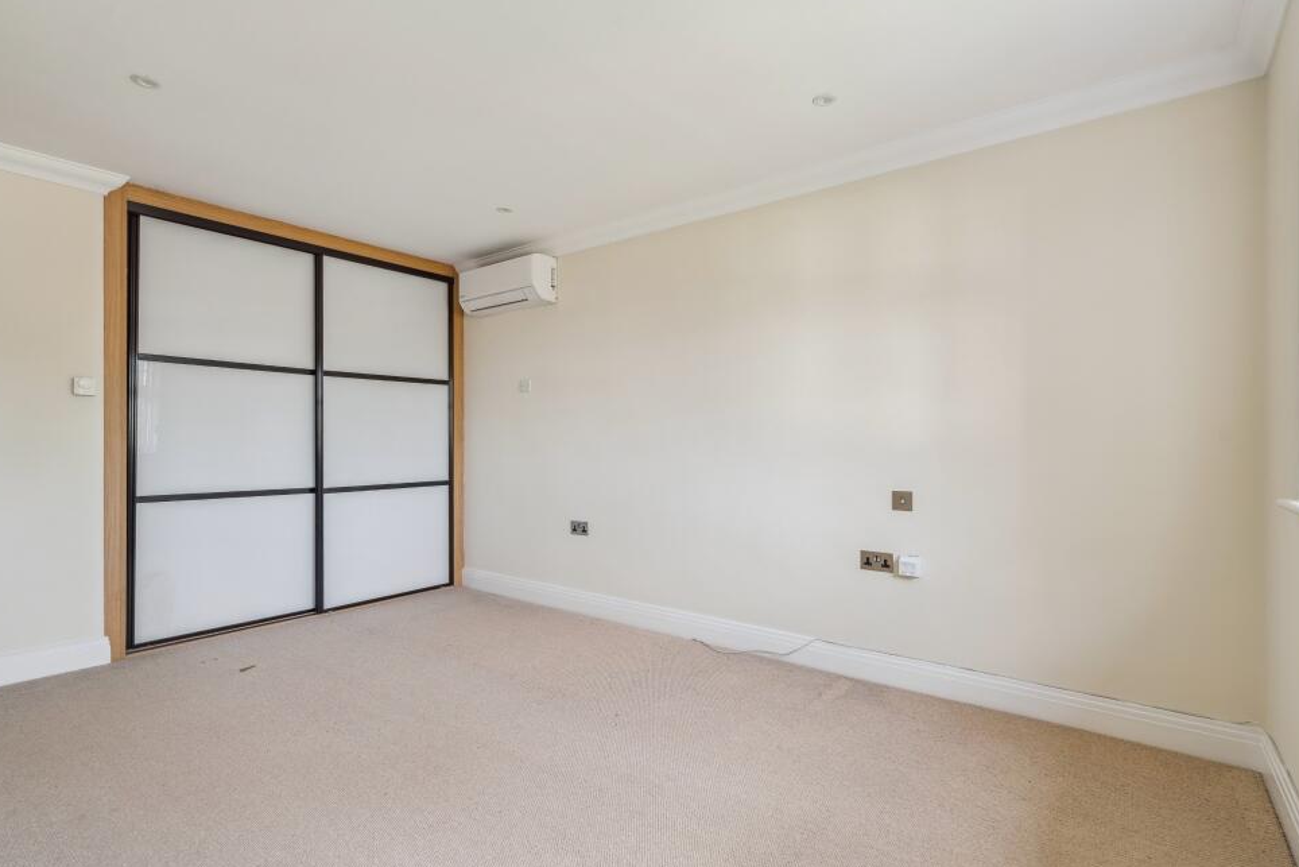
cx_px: 650
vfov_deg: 70.4
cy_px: 448
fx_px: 613
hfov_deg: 93.3
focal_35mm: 17
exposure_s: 1/8
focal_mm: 16
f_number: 8
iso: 200
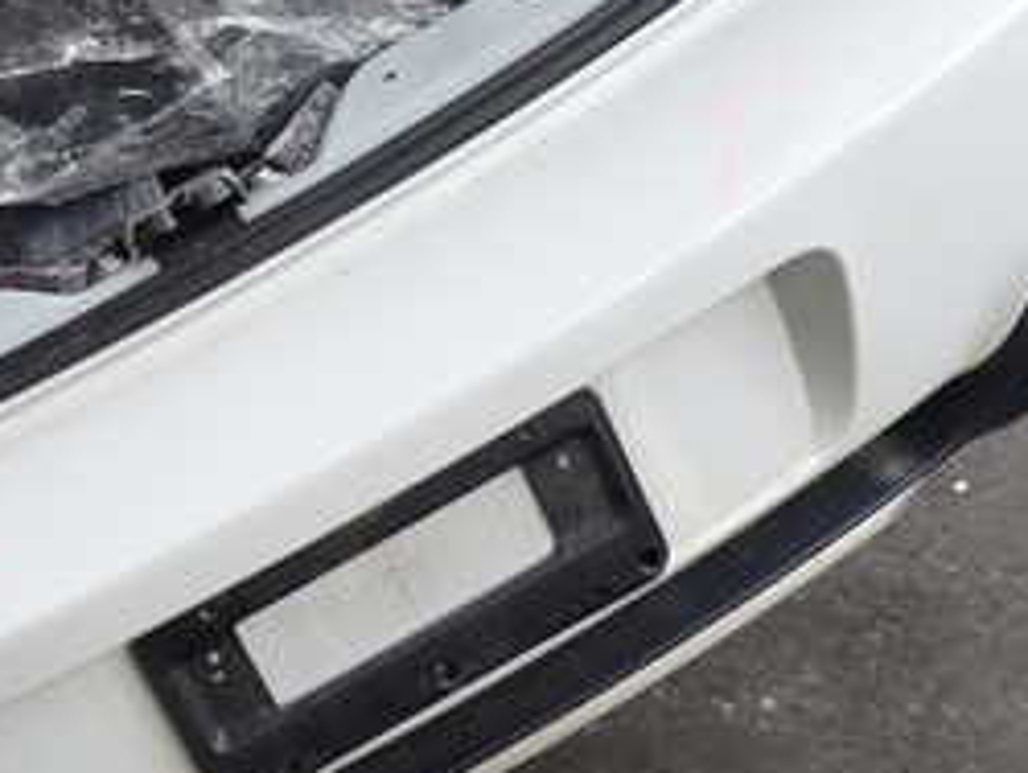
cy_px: 312
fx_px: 1784
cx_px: 136
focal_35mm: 60
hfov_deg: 30.9
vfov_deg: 24.4
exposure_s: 1/160
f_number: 2
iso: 100
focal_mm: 4.5
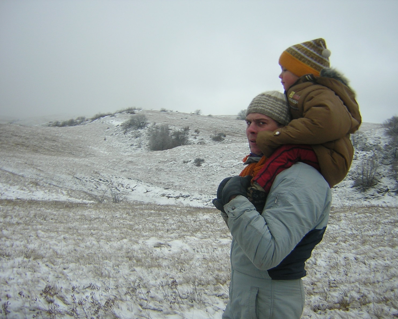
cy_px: 161
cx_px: 215
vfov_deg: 39.2
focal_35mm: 38
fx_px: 448
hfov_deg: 47.9
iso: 100
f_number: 2.6
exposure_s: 1/104
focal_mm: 4.7
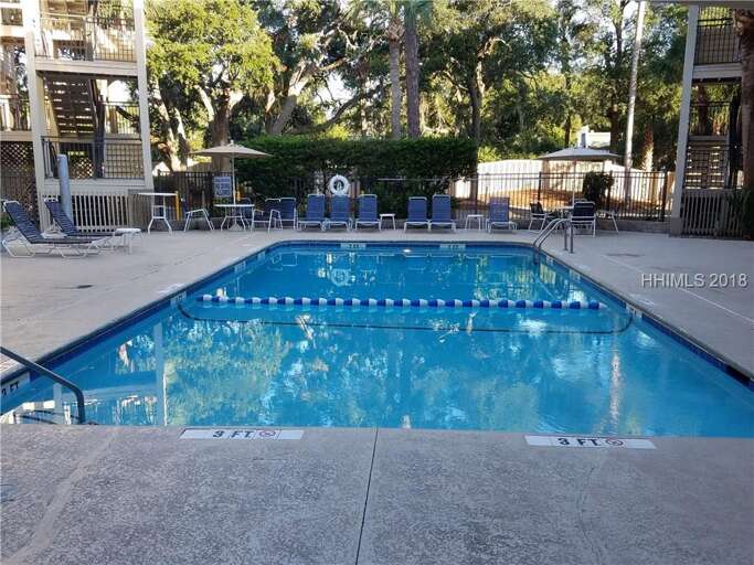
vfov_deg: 53.0
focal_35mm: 26
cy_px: 282
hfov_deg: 67.3
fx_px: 566
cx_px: 377
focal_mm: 4.2
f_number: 1.7
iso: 50
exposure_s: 1/273
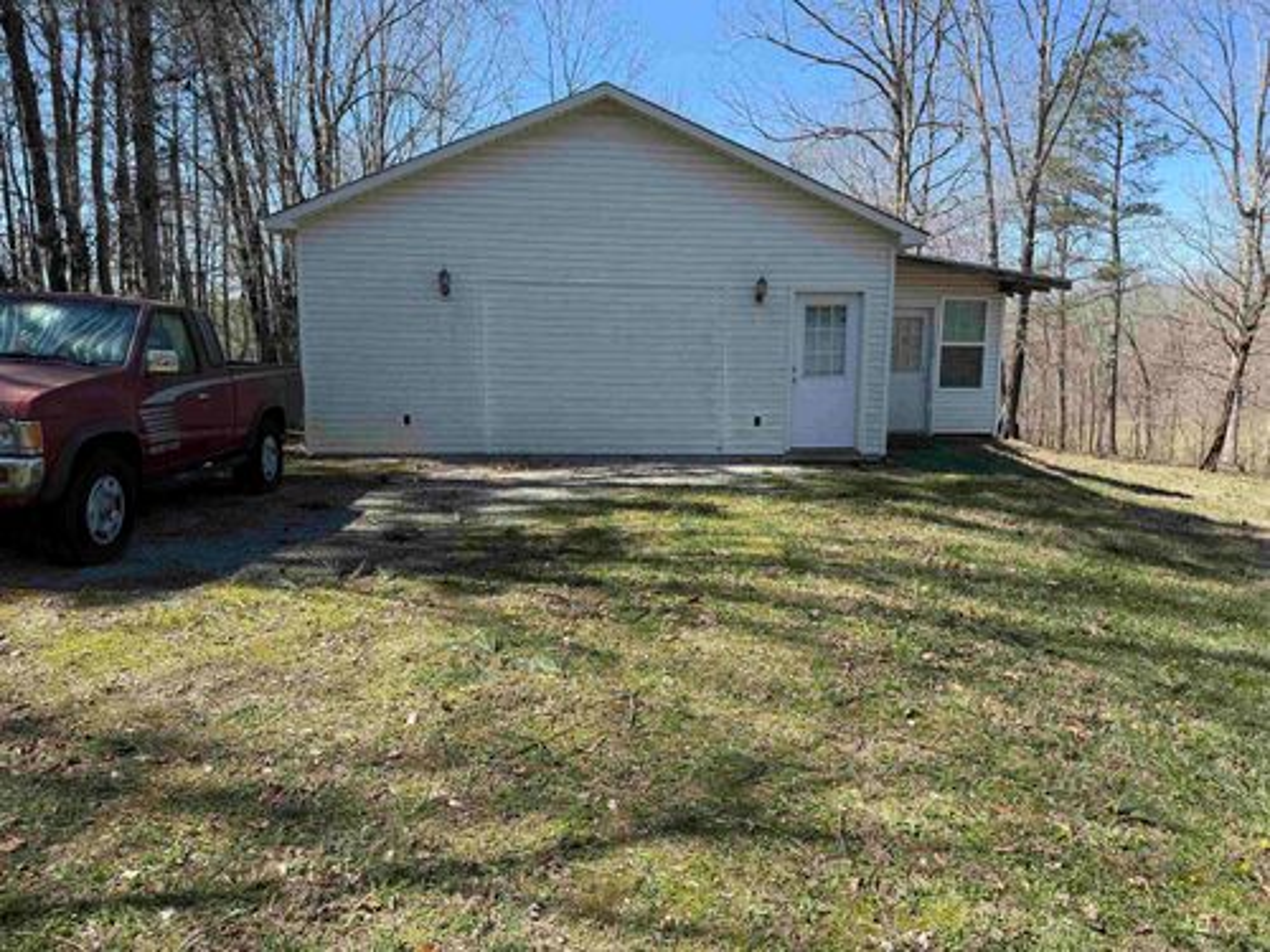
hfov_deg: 71.6
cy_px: 476
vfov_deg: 56.8
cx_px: 635
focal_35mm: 24
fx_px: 881
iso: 80
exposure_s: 1/1653
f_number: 1.78
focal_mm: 6.76
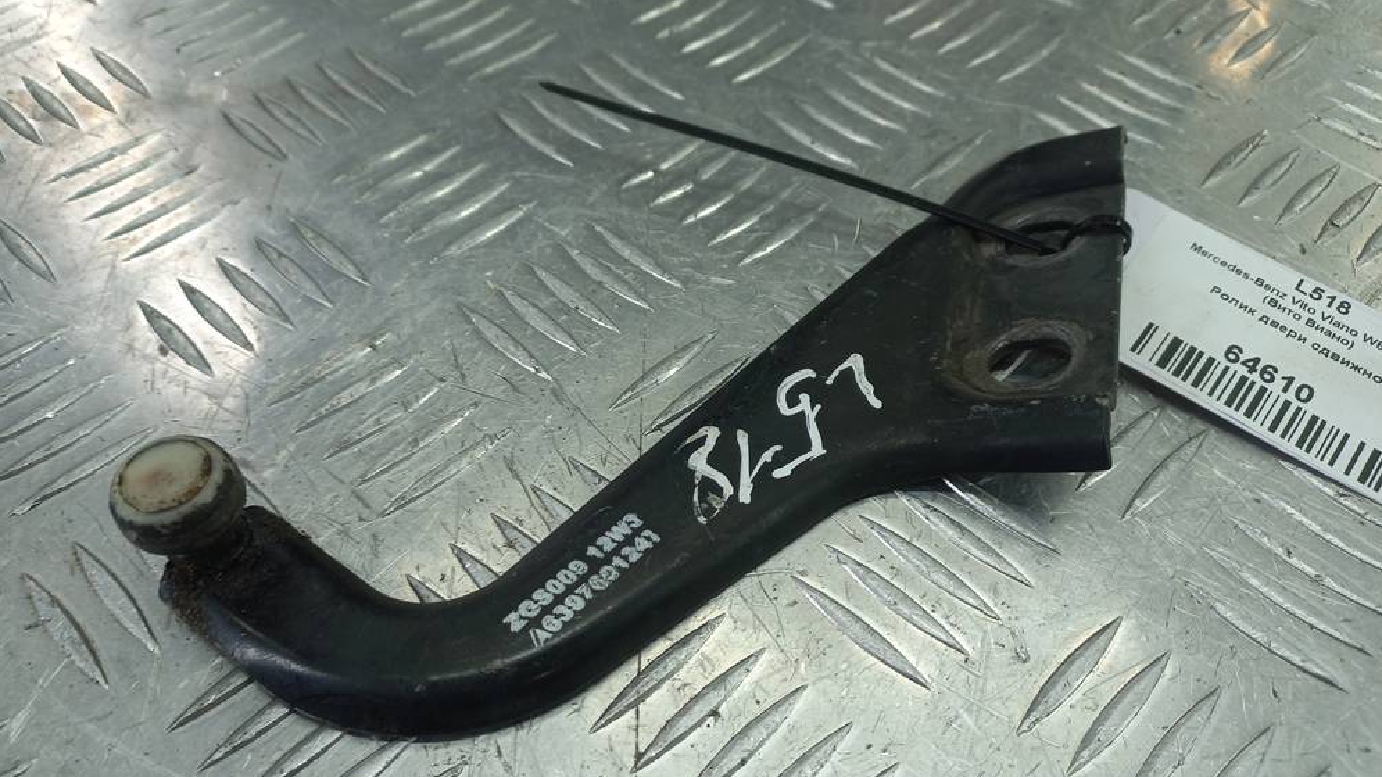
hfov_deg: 67.9
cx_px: 685
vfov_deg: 41.4
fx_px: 1026
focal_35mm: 28
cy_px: 438
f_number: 1.8
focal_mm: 4.6
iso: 40
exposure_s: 1/50
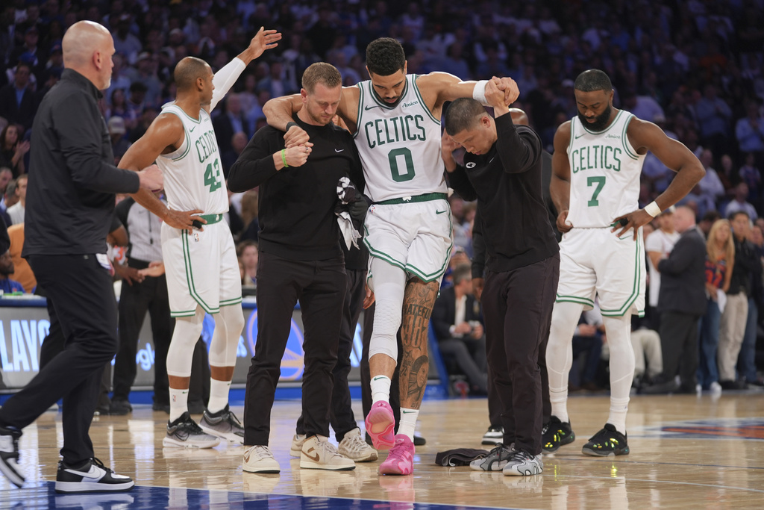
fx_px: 2589
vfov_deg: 11.2
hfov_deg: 16.8
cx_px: 382
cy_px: 255
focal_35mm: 122
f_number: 2.8
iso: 400
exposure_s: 1/125
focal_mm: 122
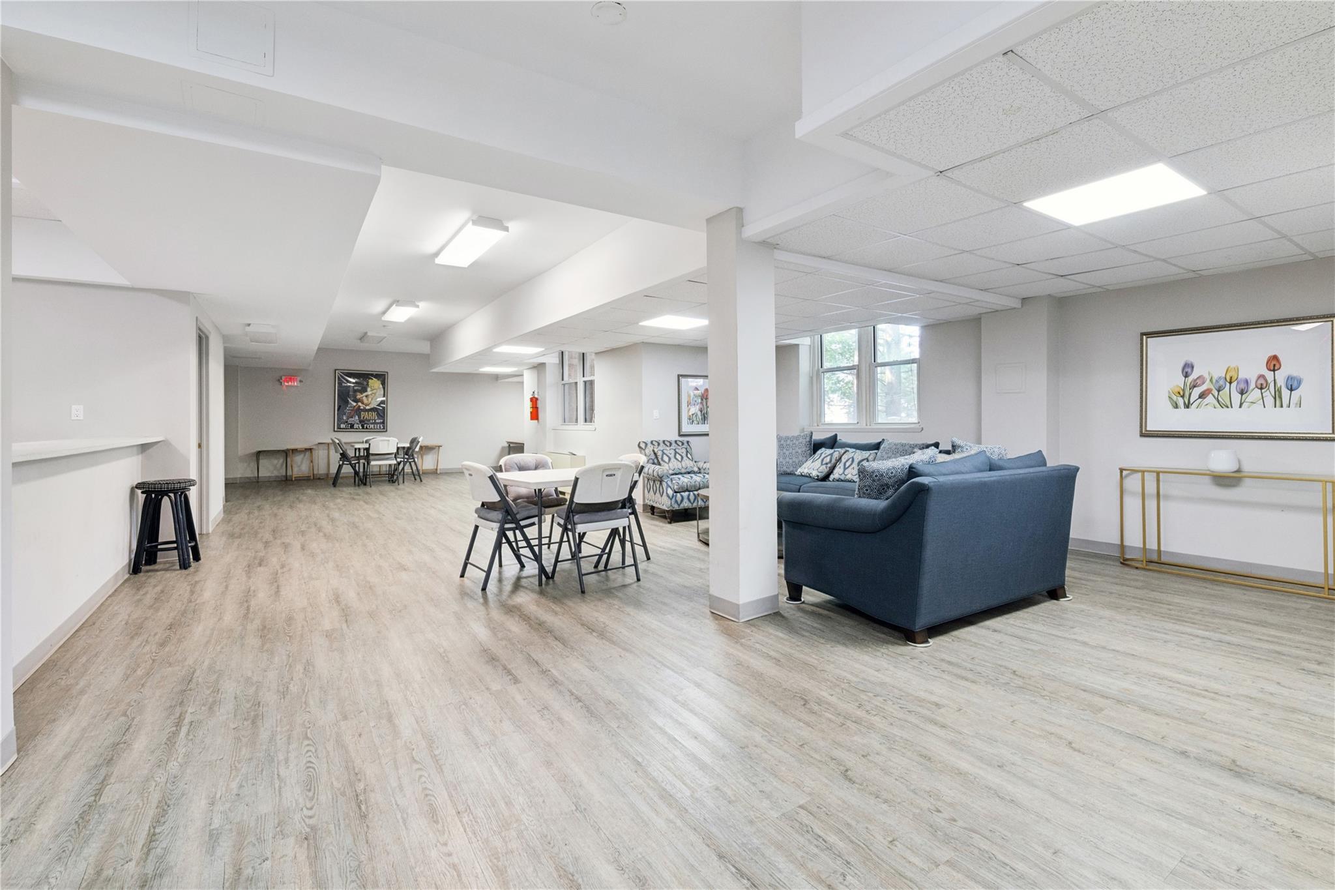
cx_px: 668
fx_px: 556
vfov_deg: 77.3
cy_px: 445
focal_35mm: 15
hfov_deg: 100.4
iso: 640
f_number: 14
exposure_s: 1/5
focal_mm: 15
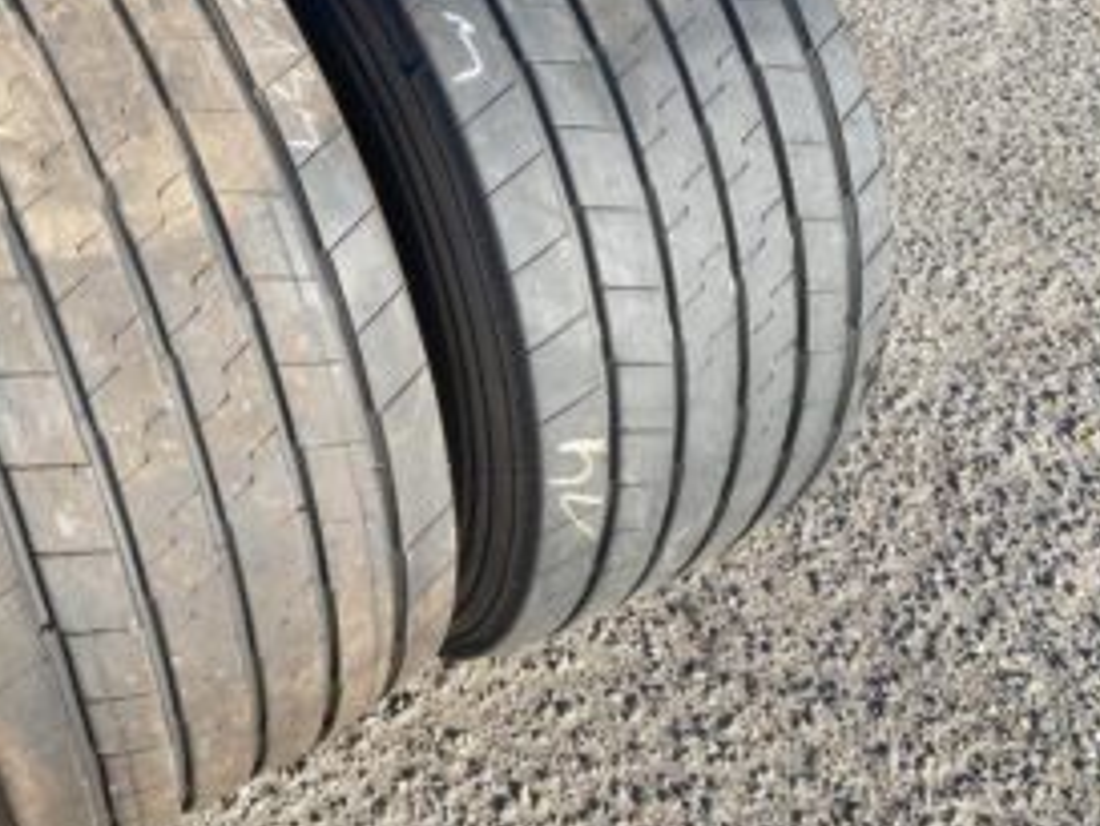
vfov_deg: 34.5
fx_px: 1303
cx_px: 282
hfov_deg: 44.3
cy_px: 212
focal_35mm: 41
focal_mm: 4.25
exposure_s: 1/772
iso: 32
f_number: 1.8
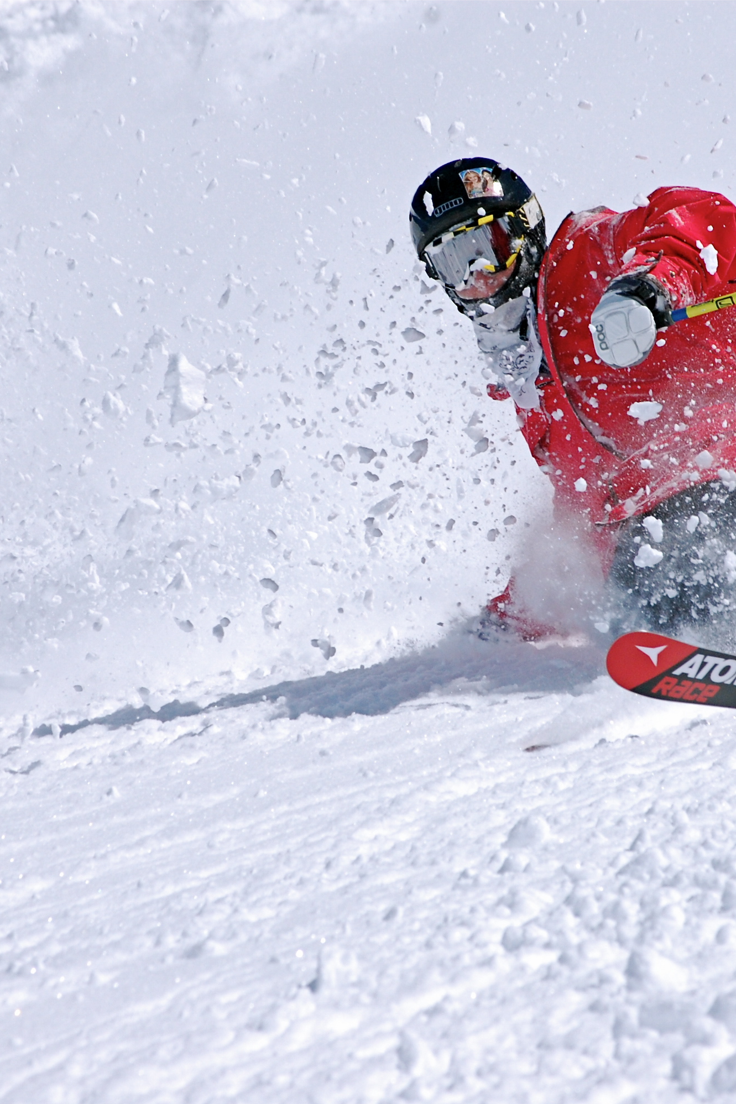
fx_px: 9347
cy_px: 552
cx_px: 457
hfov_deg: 4.5
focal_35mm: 305
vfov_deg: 6.8
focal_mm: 135
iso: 800
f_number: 10
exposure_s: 1/3200
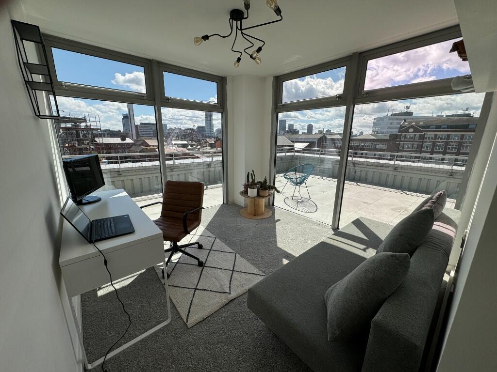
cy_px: 186
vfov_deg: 85.7
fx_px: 201
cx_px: 248
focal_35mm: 14
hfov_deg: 102.1
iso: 50
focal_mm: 2.22
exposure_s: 1/1880
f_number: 2.2
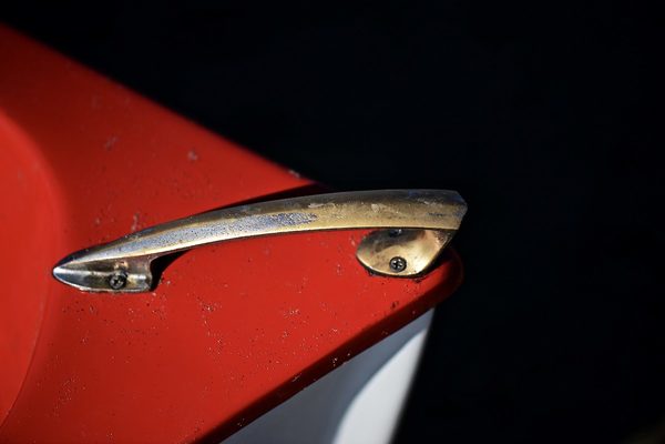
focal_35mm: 105
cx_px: 332
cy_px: 222
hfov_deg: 19.5
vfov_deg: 13.0
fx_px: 1939
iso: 100
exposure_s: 1/2000
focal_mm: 105
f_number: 3
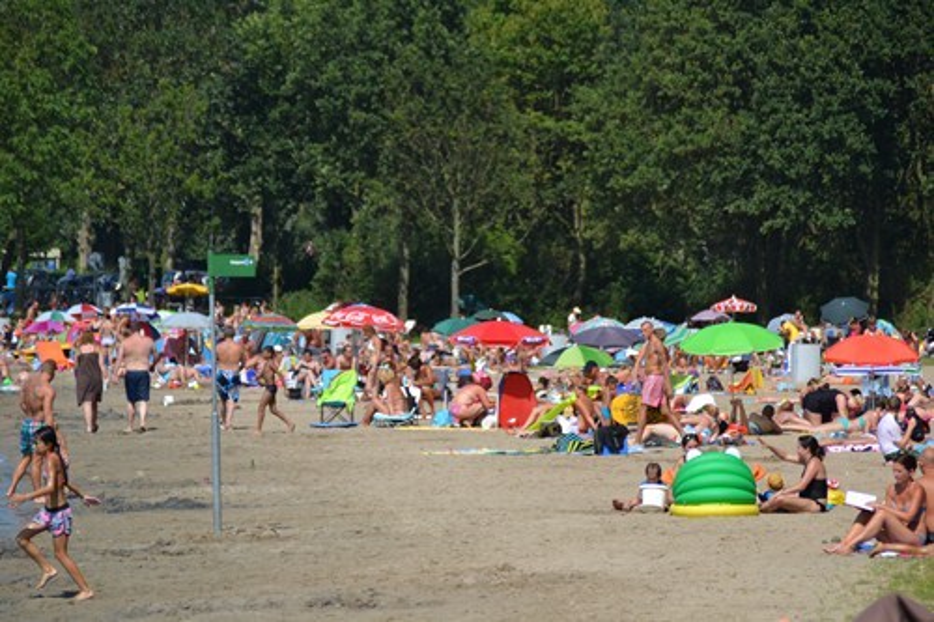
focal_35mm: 300
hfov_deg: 6.9
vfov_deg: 4.6
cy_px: 311
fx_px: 7780
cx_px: 467
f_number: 6.3
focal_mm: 200
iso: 400
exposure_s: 1/2000
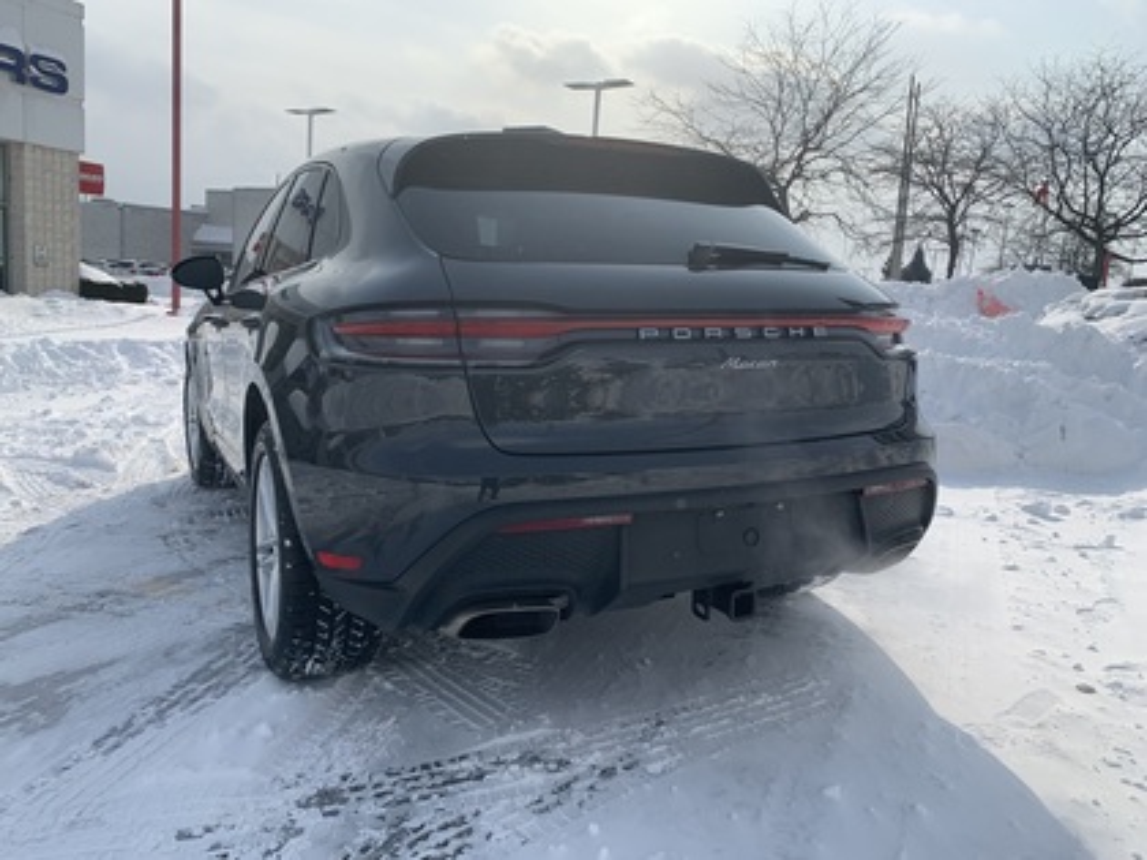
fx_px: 862
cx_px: 574
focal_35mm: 26
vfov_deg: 53.1
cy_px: 430
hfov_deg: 67.3
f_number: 1.8
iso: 25
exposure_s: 1/4098
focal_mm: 4.25
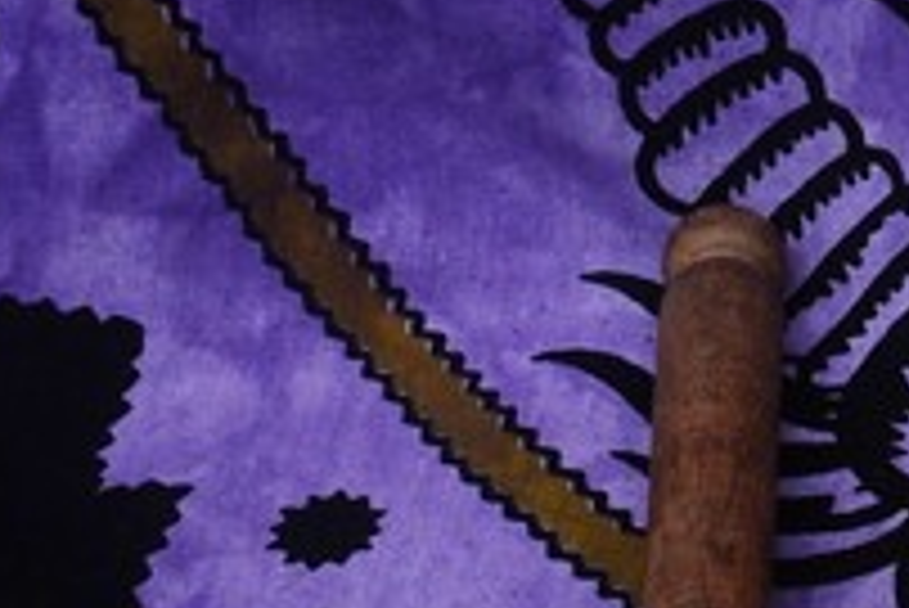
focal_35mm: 178
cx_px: 2277
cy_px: 793
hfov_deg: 9.9
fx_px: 4498
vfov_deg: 7.6
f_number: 8
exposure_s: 1/125
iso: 200
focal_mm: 20
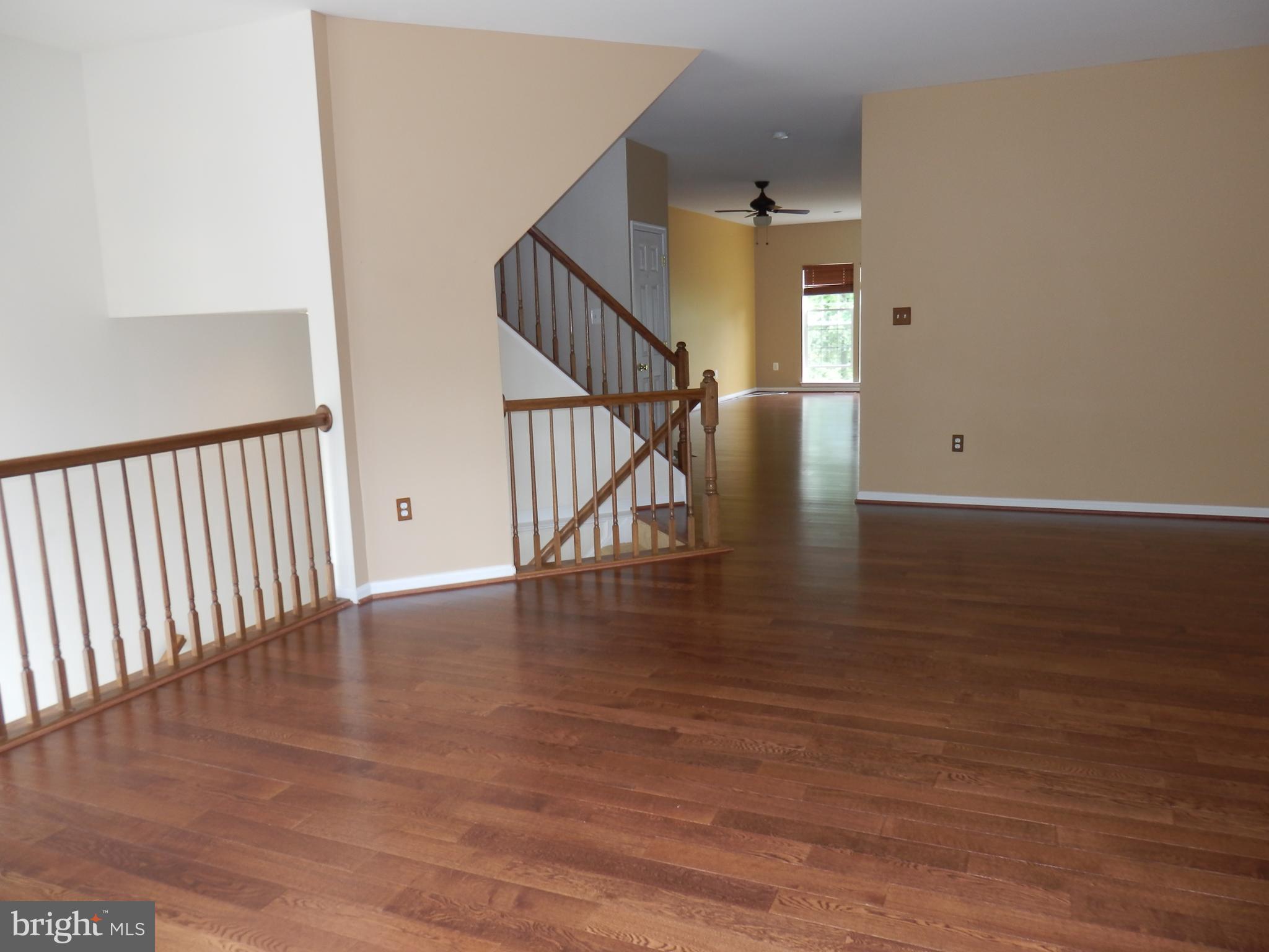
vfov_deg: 54.9
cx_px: 634
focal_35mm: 25
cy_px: 476
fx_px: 916
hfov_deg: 69.4
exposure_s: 1/30
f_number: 3
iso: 80
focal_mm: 4.5
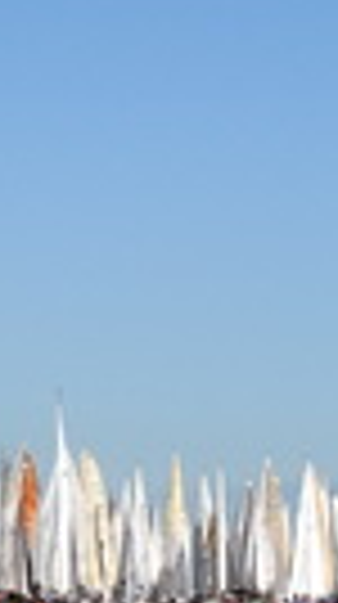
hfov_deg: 3.9
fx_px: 4942
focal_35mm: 309
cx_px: -315
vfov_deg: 7.0
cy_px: 403
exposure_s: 1/500
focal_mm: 44
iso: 200
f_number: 11
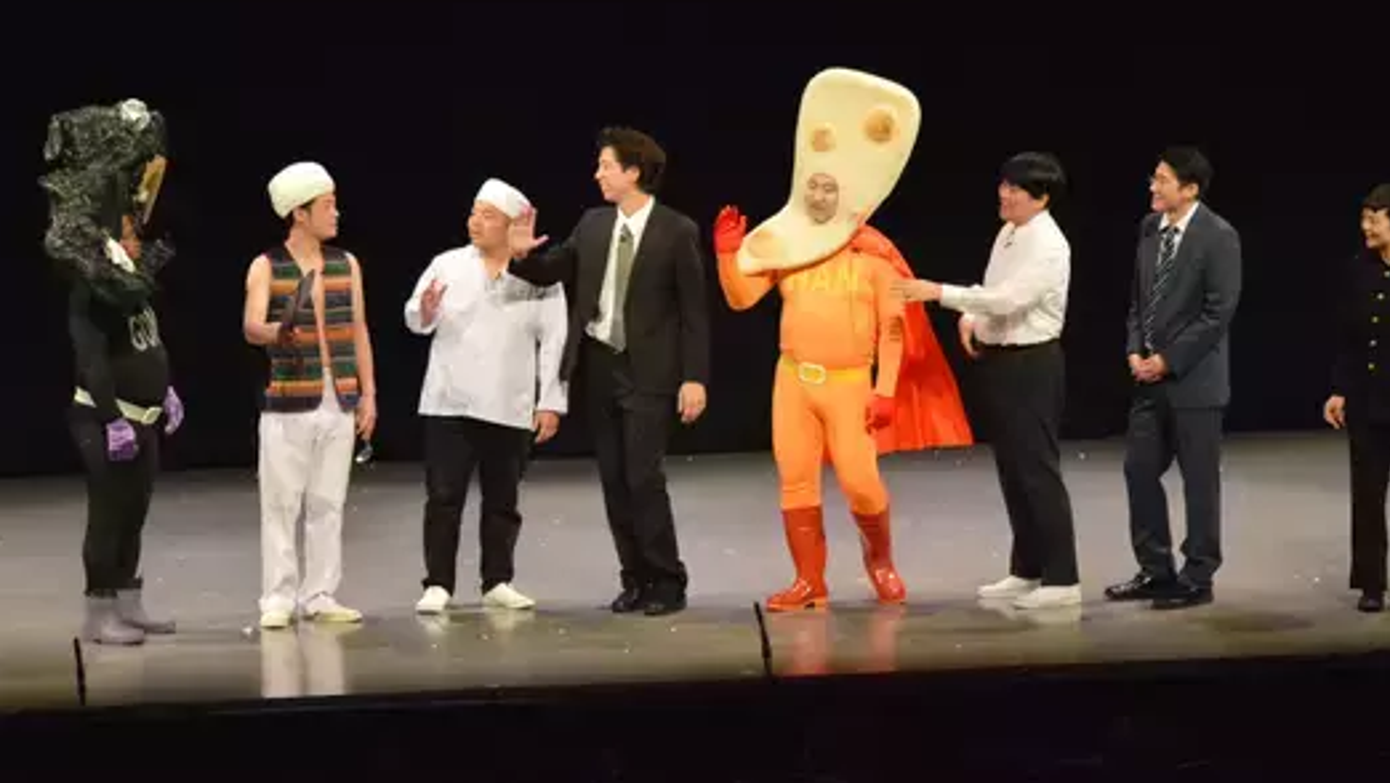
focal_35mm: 220
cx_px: 740
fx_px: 8111
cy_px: 278
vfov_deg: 5.5
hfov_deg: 9.8
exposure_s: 1/1000
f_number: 4.2
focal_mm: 122
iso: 6400
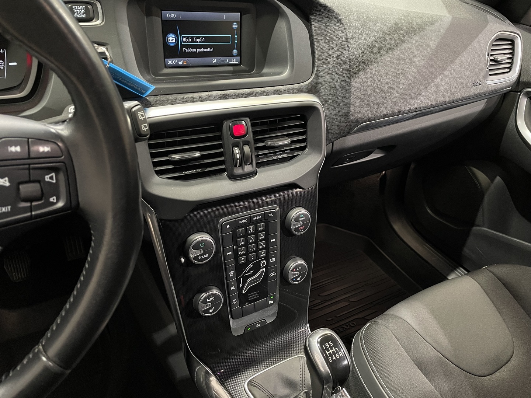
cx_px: 266
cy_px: 199
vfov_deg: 53.1
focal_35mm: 26
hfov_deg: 67.3
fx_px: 399
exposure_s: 1/60
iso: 400
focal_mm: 4.2
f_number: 1.6
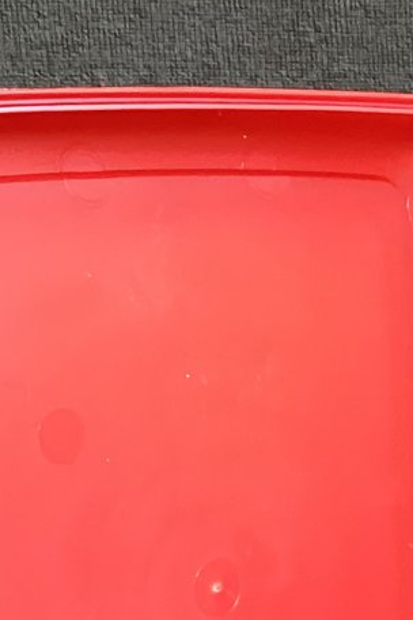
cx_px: 692
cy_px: 562
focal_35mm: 107
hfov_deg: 12.0
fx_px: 1841
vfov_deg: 18.8
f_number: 2.4
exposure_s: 1/50
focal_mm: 3.3
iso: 160
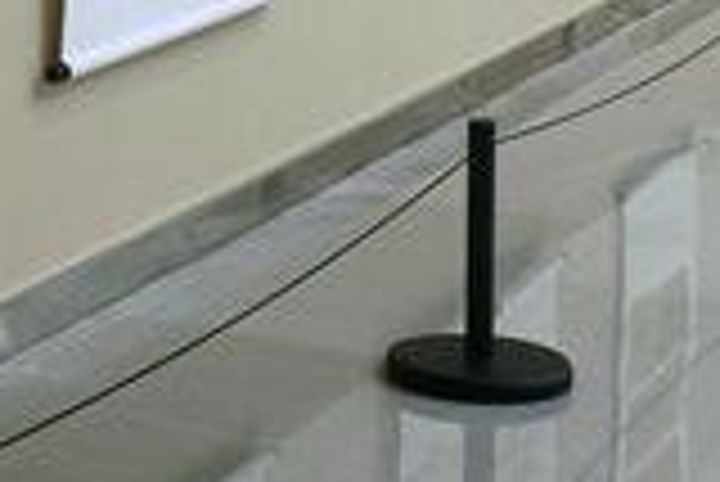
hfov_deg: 12.7
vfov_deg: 8.5
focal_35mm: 150
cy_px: -601
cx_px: -482
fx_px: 3003
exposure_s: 1/80
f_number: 7.1
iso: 100
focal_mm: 20
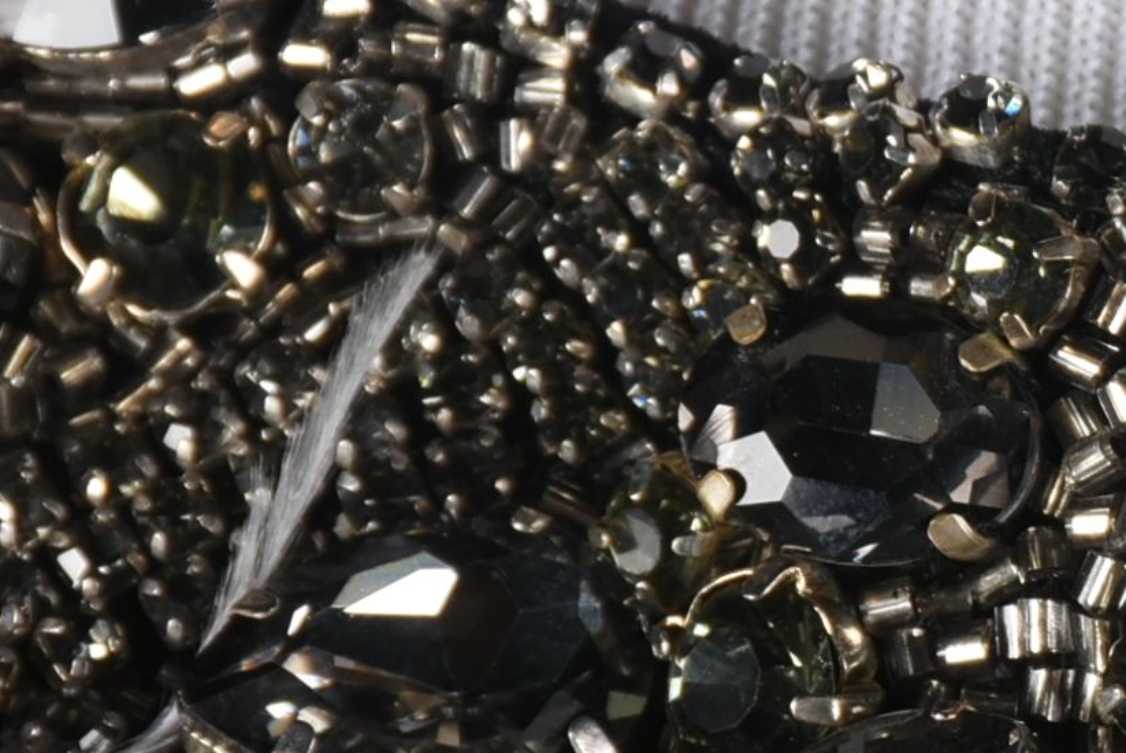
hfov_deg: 2.7
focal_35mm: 763
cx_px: 1650
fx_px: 23881
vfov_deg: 1.8
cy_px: 490
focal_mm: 140
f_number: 13
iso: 200
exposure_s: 1/125
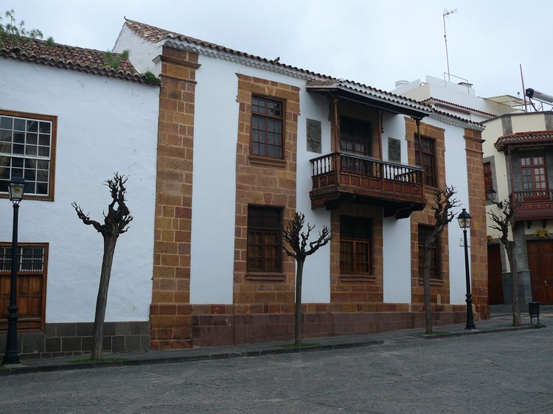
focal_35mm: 40
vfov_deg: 35.9
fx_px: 639
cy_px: 207
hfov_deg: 46.8
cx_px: 276
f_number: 2.8
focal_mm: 8.5
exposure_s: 1/100
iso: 100
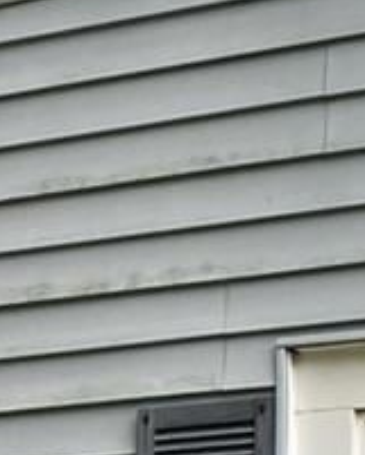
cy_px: 555
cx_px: -227
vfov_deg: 7.4
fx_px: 3481
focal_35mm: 258
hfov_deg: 5.9
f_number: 1.8
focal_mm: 4.25
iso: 32
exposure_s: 1/517
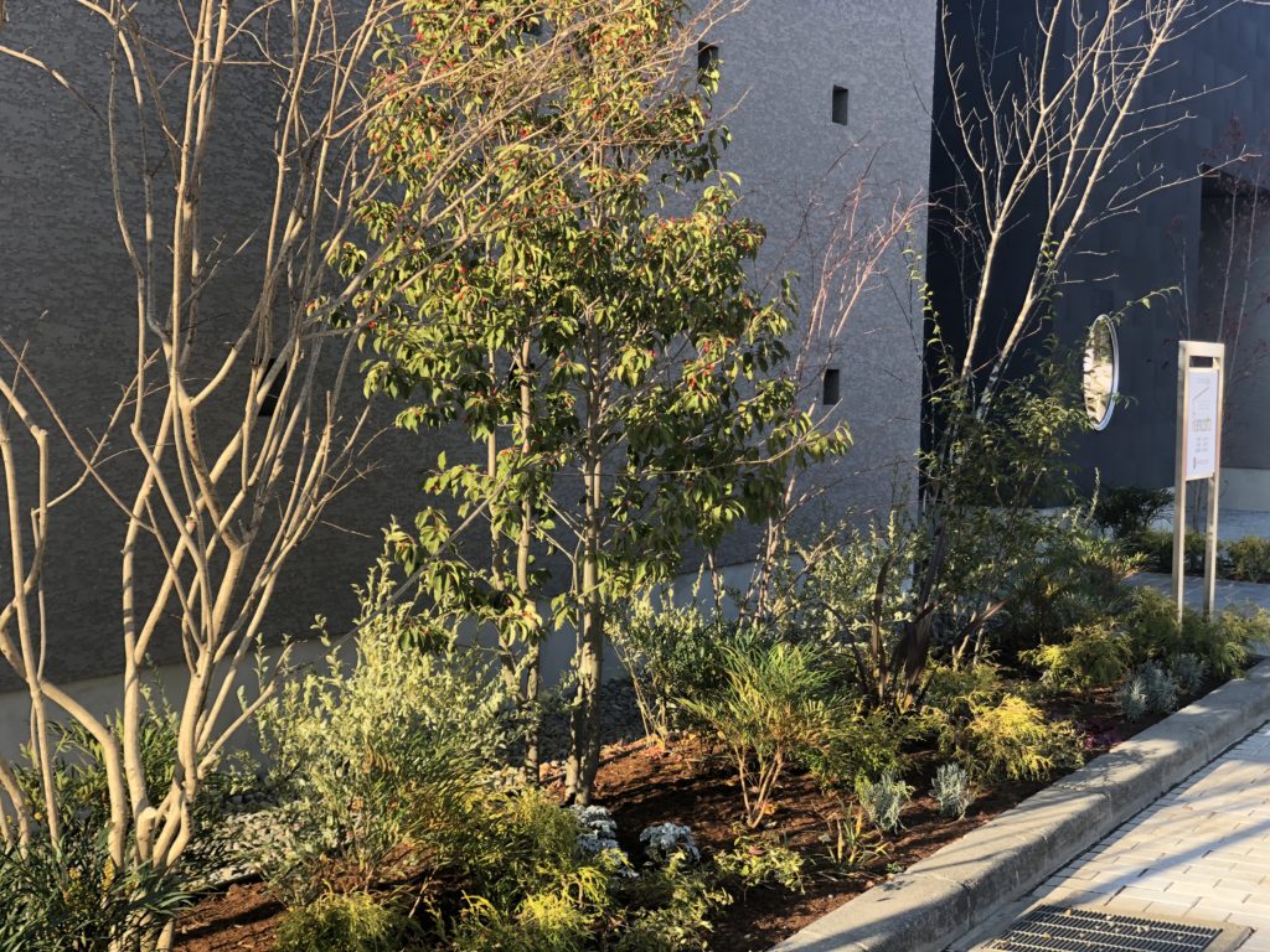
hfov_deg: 36.8
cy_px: 476
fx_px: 1908
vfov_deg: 28.0
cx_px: 635
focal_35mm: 52
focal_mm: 6
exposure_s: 1/161
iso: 16
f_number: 2.4
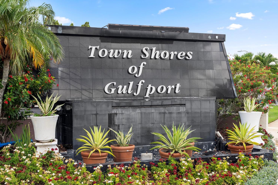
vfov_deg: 35.0
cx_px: 128
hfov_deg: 50.7
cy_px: 98
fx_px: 293
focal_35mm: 38
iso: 250
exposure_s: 1/80
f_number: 9
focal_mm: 35
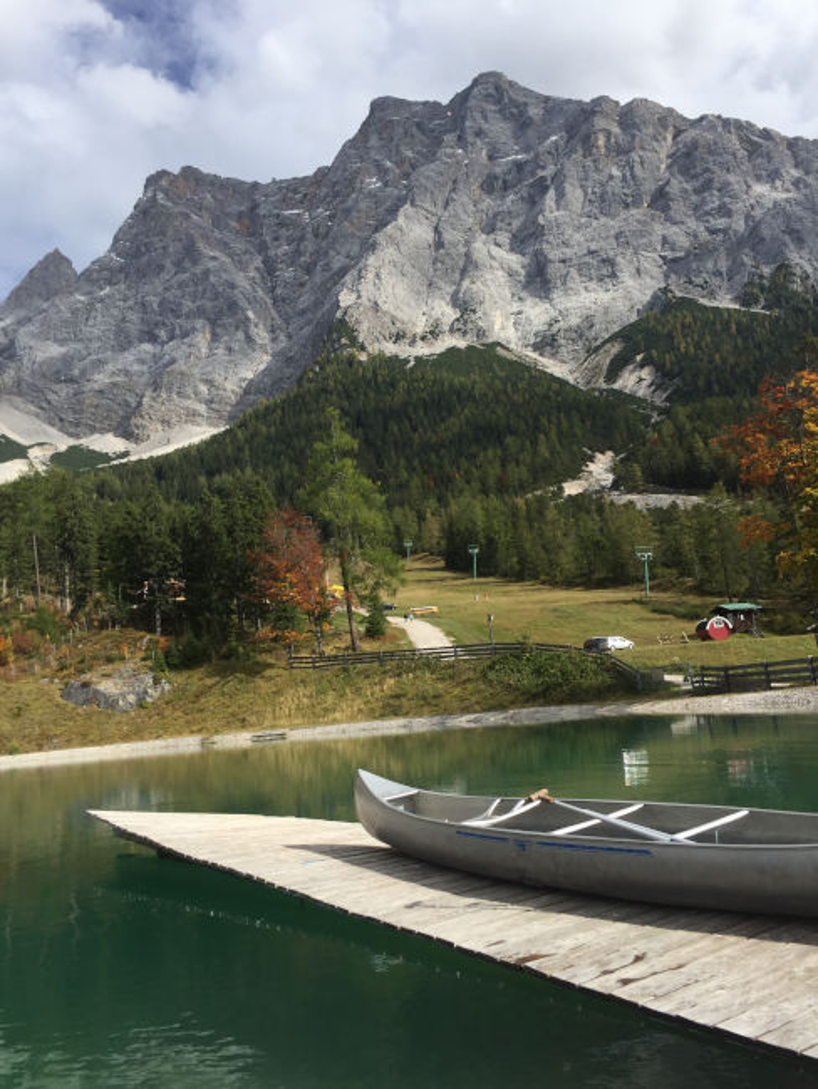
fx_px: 913
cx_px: 409
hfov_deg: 48.3
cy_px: 544
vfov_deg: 61.6
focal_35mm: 29
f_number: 2.2
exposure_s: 1/2083
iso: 32
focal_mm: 4.15
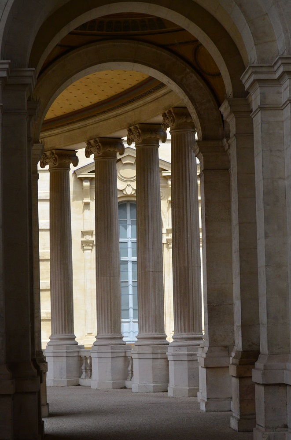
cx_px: 146
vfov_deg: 19.5
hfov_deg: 13.0
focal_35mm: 105
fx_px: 1280
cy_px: 220
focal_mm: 70
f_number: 4.5
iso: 1600
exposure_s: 1/8000
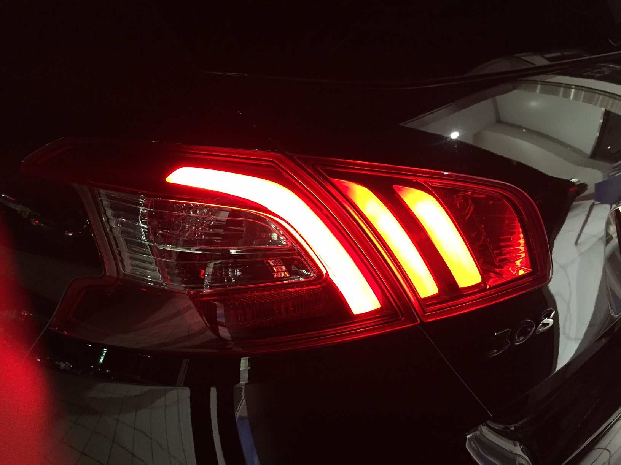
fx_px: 520
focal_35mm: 29
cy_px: 232
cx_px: 310
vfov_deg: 48.2
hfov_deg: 61.7
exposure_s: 1/30
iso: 250
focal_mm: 4.15
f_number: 2.2
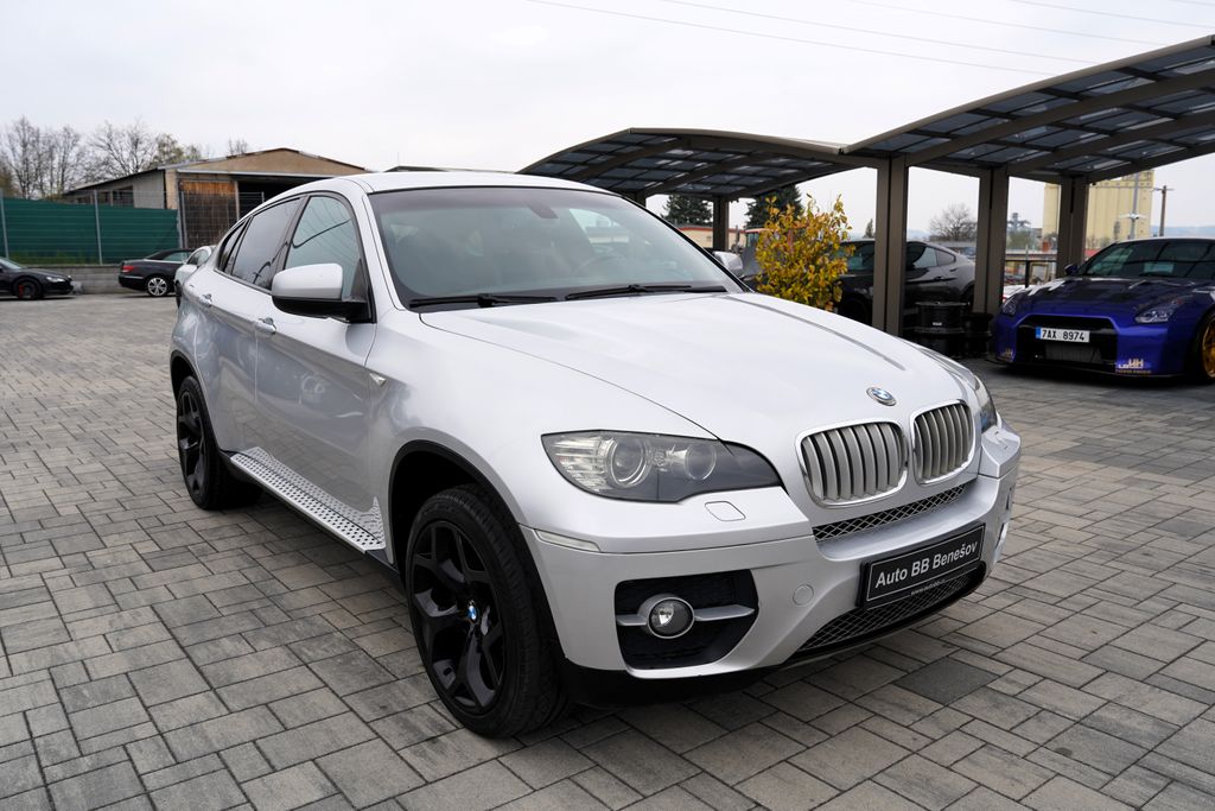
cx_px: 608
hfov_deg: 67.4
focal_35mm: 27
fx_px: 911
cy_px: 406
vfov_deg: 47.9
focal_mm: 27
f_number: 6.3
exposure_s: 1/125
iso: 100
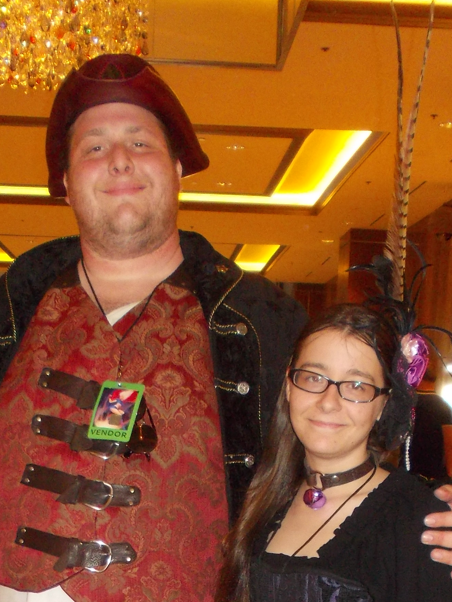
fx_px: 1010
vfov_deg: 31.2
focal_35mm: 58
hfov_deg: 25.2
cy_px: 580
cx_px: 208
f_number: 2.7
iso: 200
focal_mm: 4
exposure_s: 1/25
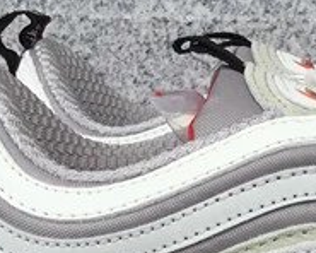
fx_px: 1375
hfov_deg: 12.8
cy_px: 428
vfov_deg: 10.0
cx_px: 391
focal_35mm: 147
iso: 25
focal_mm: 3.3
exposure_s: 1/433
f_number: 2.4
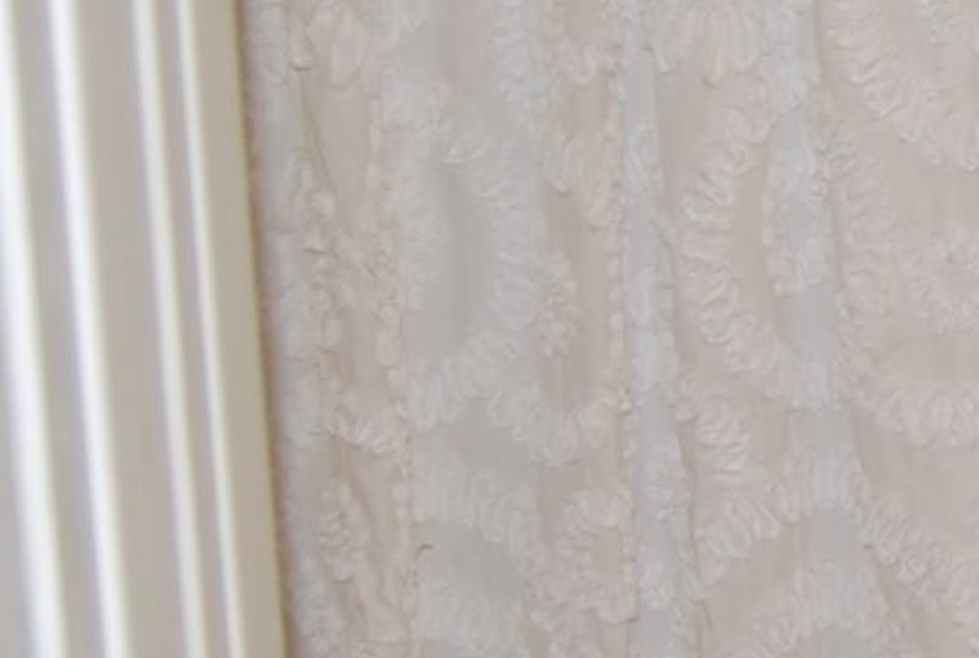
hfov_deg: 13.2
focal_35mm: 145
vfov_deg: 9.4
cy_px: 649
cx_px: 1533
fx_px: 3952
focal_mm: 18
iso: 200
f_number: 3.5
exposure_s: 1/60
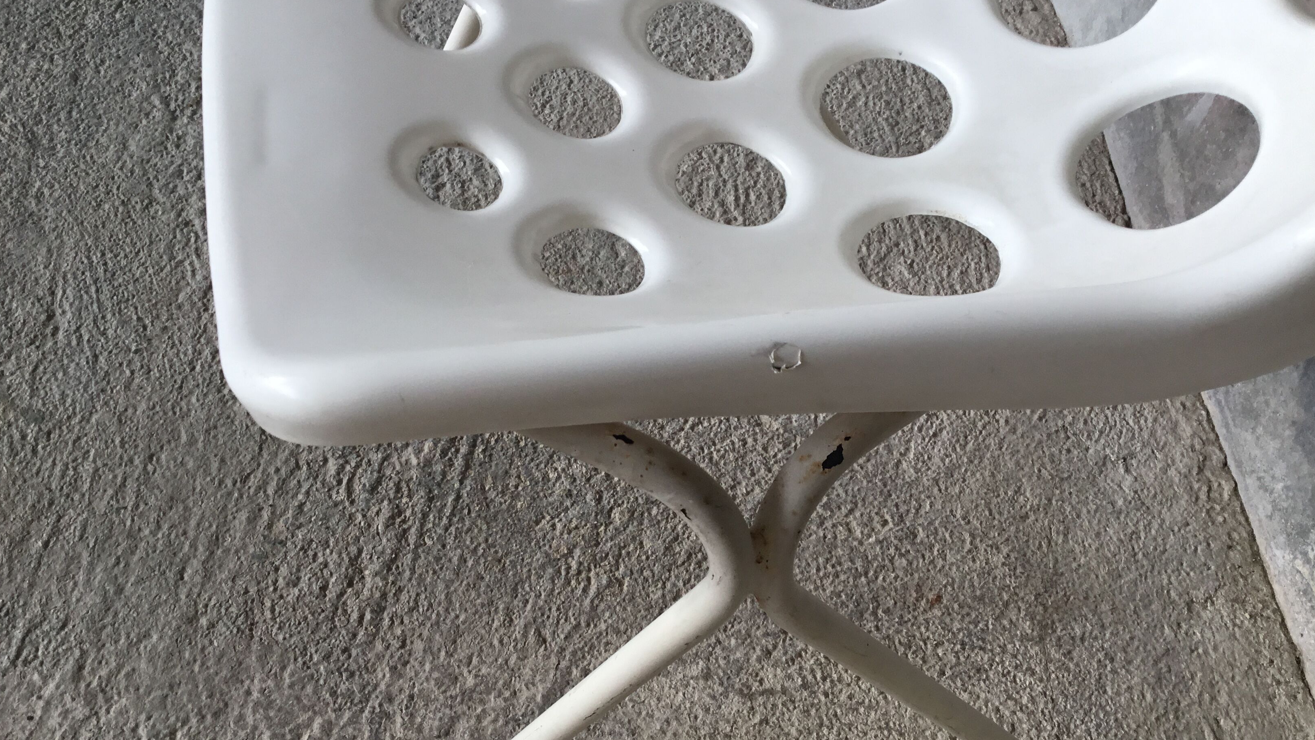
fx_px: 1186
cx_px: 657
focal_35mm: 34
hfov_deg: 58.0
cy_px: 435
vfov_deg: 34.6
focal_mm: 3.3
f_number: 2.4
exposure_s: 1/100
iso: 40
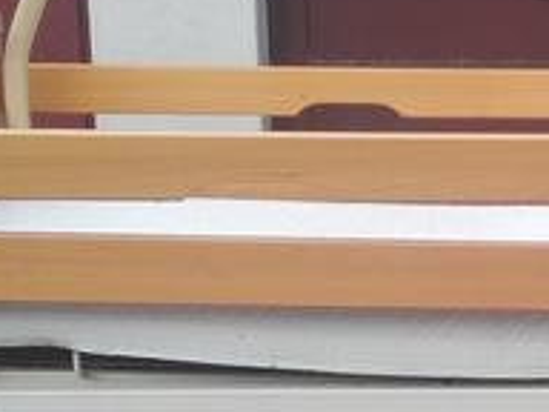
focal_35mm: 105
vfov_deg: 13.9
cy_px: 381
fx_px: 1665
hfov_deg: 18.1
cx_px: 592
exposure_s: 1/452
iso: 50
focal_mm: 3.31
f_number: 2.2
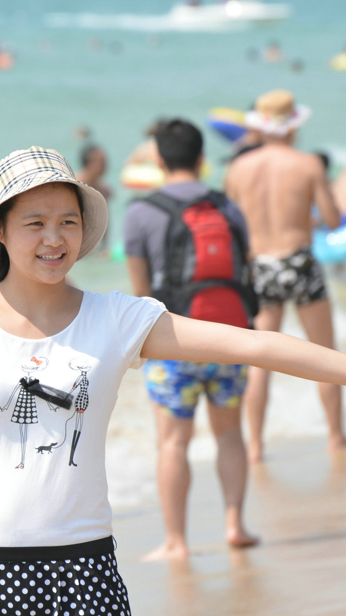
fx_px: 9302
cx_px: 15
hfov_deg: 2.1
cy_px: 308
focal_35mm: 570
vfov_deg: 3.8
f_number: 8
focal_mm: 240
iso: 100
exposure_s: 1/200
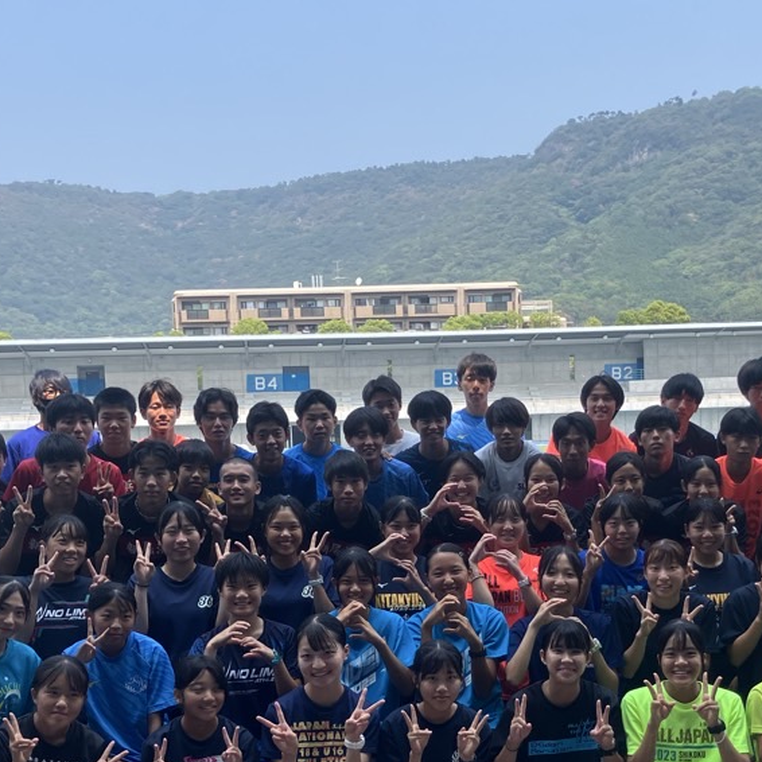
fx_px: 1395
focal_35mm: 56
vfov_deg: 30.1
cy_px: 560
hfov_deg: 30.5
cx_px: 454
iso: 32
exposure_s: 1/796
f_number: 1.8
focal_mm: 3.99
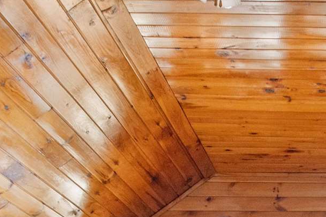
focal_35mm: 76
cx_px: 360
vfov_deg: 15.0
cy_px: 417
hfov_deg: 24.8
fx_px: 688
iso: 100
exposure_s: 1/8
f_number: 8
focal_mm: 10
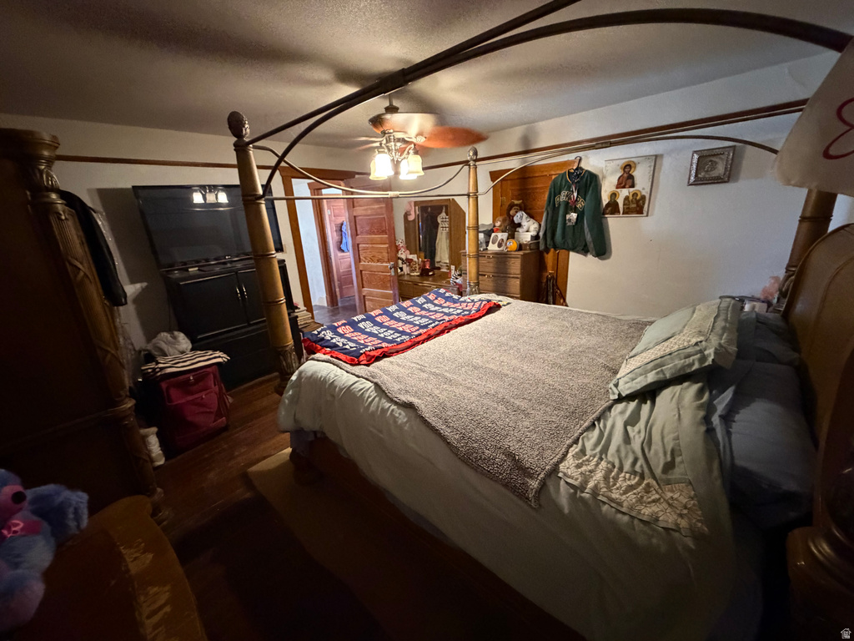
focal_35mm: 14
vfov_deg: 85.7
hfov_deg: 102.1
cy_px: 320
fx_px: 345
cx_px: 427
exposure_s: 1/40
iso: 1250
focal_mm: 2.22
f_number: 2.2
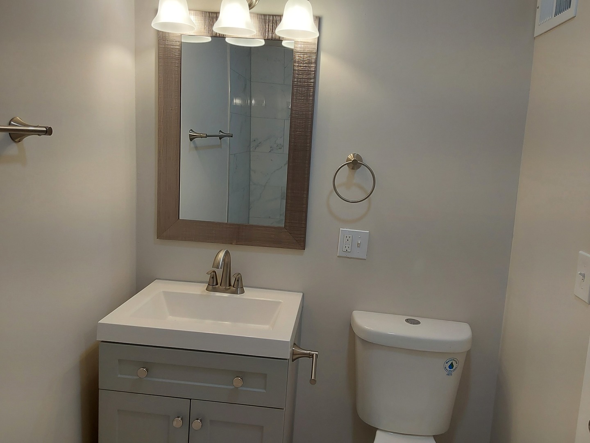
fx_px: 477
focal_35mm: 28
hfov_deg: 63.4
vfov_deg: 49.7
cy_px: 222
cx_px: 295
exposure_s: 1/120
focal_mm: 2.91
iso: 100
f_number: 1.9
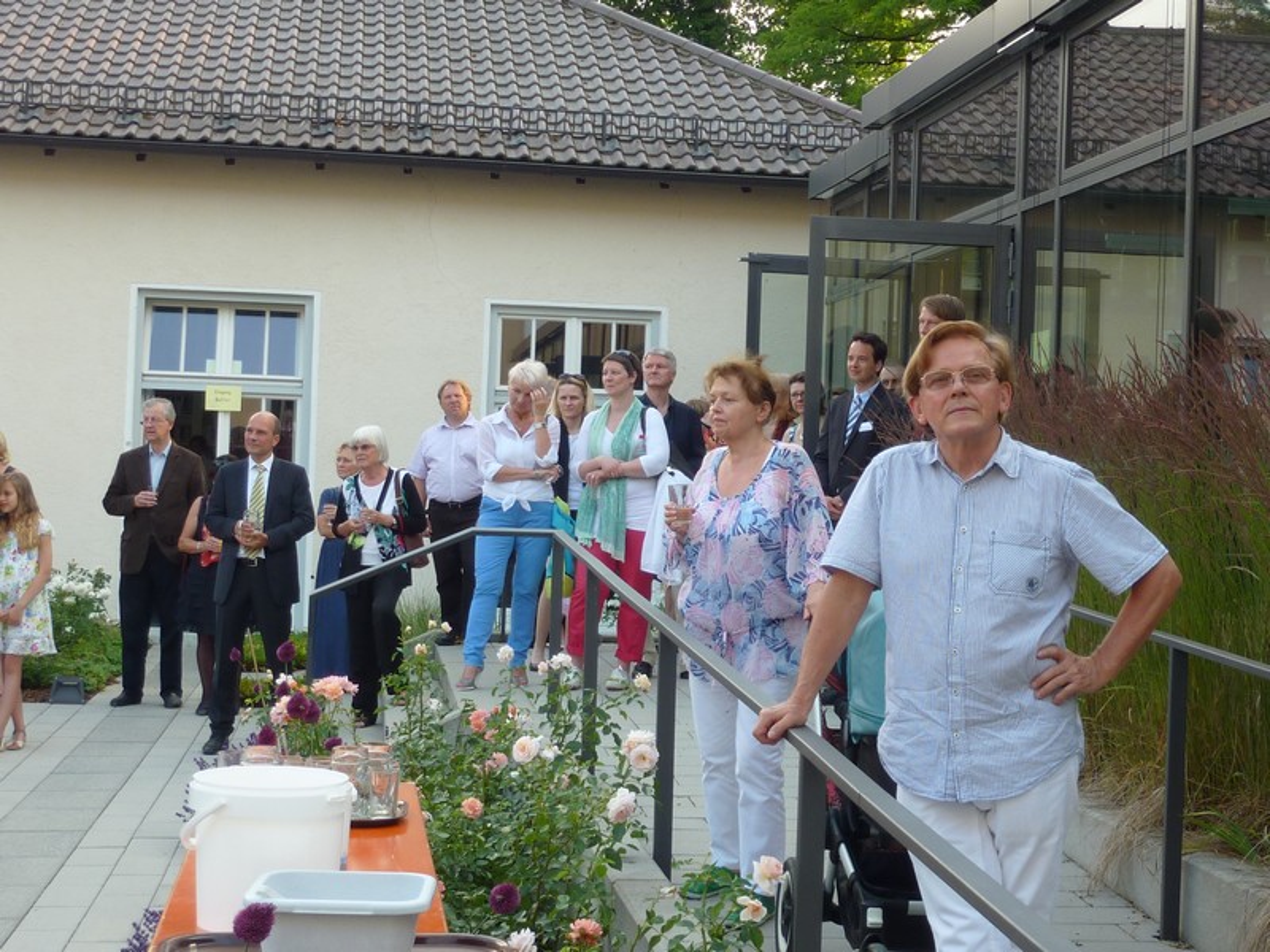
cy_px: 476
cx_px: 635
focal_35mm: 61
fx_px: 2238
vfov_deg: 24.0
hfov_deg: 31.7
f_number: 3.7
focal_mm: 6.9
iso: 80
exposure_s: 1/80
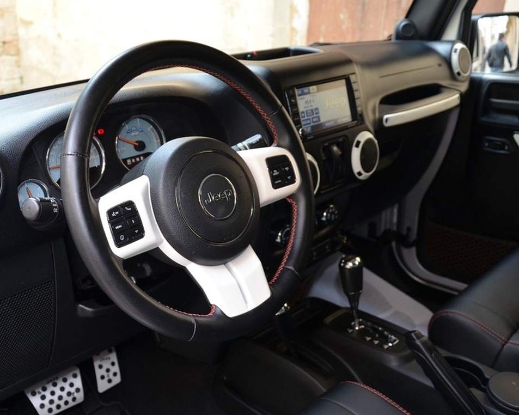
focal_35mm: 40
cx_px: 204
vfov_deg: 37.7
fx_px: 609
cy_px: 208
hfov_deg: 45.9
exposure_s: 1/80
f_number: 3.8
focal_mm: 21
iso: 400
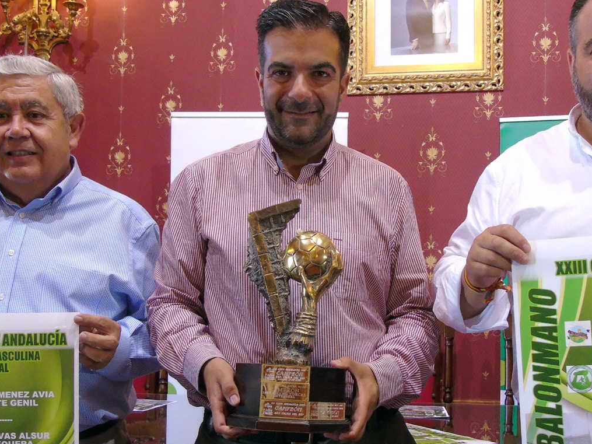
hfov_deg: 42.0
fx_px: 769
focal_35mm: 45
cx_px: 325
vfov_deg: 32.1
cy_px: 269
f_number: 3.6
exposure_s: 1/30
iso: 250
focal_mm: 5.2
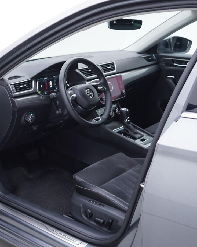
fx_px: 386
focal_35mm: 53
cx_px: 39
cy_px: 120
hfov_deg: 28.0
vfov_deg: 35.4
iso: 125
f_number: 2.8
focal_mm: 24
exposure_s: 1/40
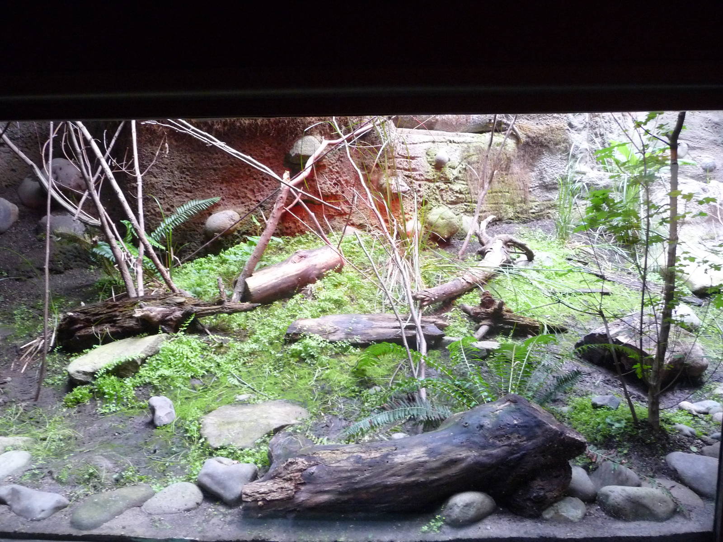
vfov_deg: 49.7
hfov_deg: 63.4
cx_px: 362
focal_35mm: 28
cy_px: 271
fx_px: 585
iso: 400
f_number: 3.3
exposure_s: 1/10
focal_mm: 4.7
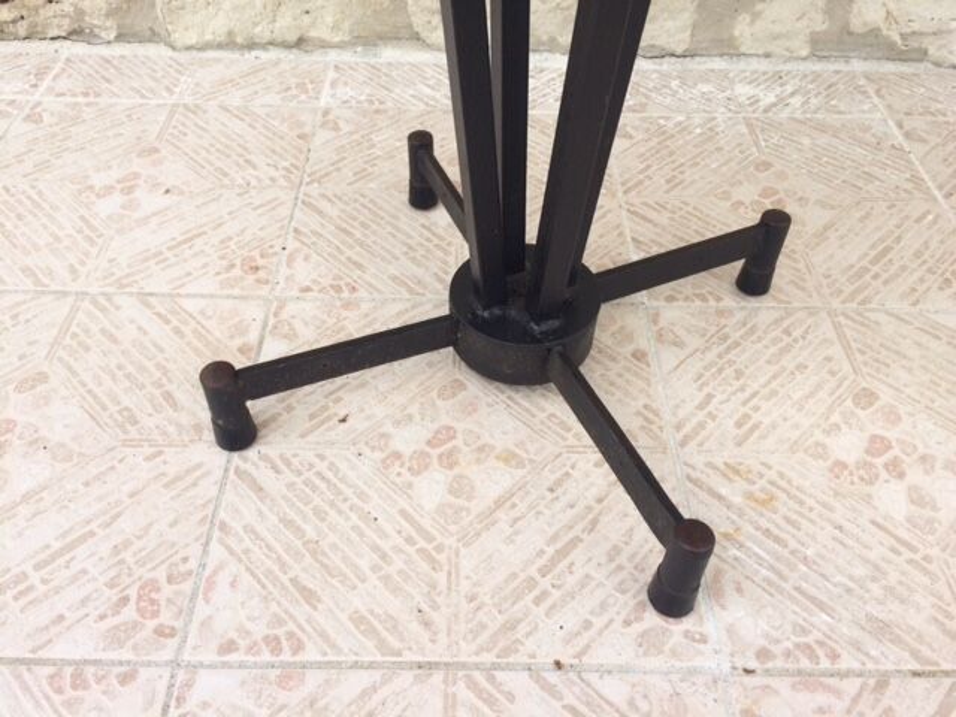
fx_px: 801
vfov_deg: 48.2
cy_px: 358
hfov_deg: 61.7
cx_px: 478
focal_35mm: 29
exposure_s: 1/533
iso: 32
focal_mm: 4.15
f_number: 2.2
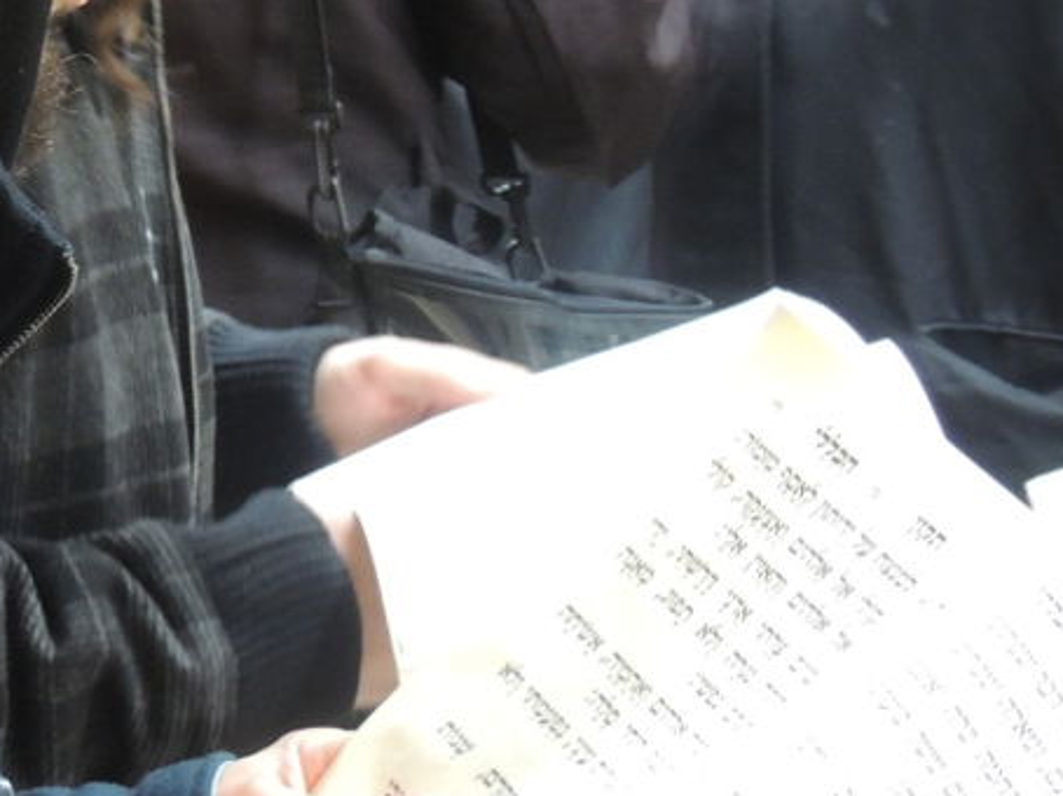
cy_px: 234
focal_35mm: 145
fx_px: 4450
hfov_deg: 13.5
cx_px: 66
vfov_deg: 10.2
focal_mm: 8.3
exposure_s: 1/25
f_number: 3.5
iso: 400
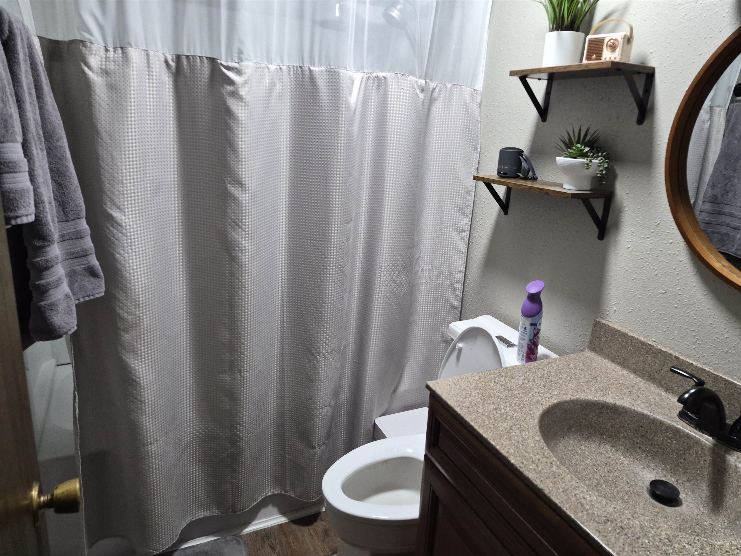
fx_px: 492
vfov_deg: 58.9
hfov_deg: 73.9
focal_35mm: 23
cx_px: 370
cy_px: 278
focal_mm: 5.4
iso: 640
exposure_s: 1/120
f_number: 1.8
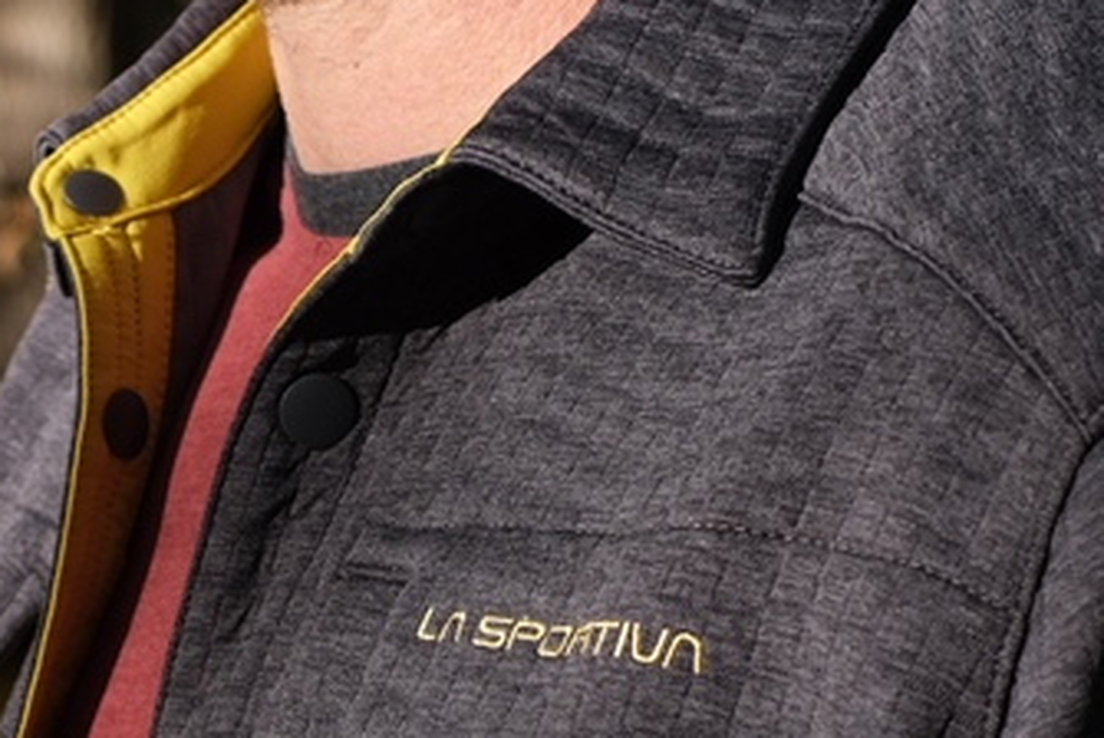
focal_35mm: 158
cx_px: 23
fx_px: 4849
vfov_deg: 8.6
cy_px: 796
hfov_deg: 12.8
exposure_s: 1/250
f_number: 5
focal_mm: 35
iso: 400
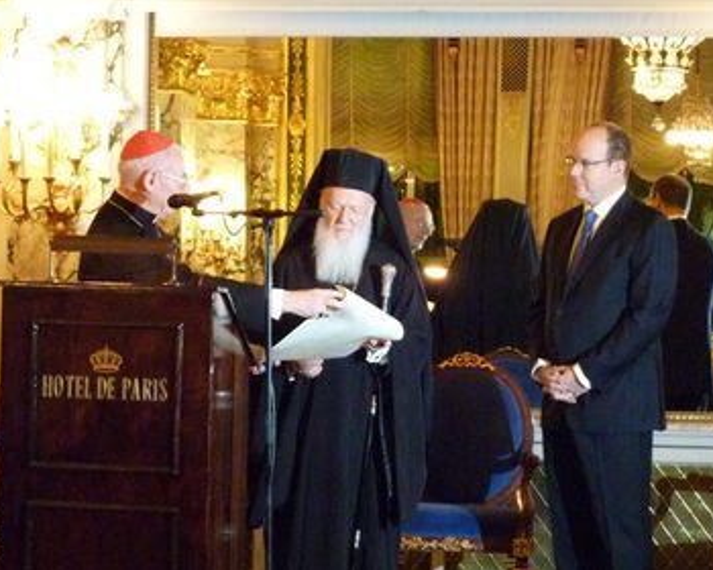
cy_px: 285
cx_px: 373
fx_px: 2469
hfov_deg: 16.4
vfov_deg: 13.2
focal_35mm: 117
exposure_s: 1/50
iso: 2500
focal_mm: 18.2
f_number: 4.4
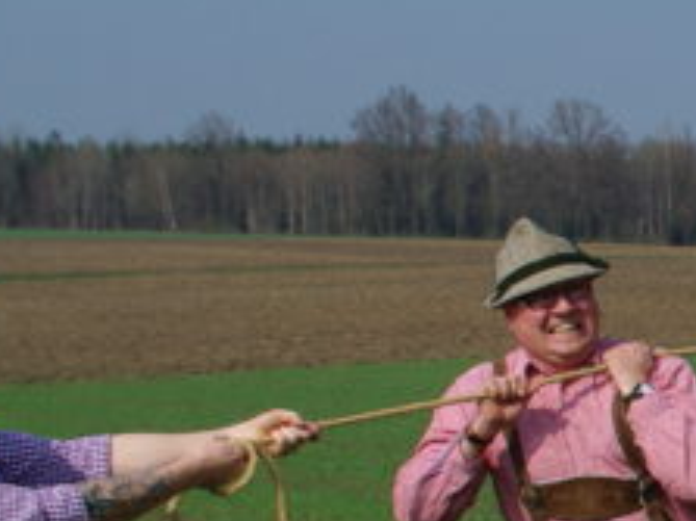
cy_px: 329
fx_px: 2753
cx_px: 1355
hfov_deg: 12.7
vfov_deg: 10.8
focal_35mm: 137
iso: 100
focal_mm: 21.25
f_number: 8
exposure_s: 1/320
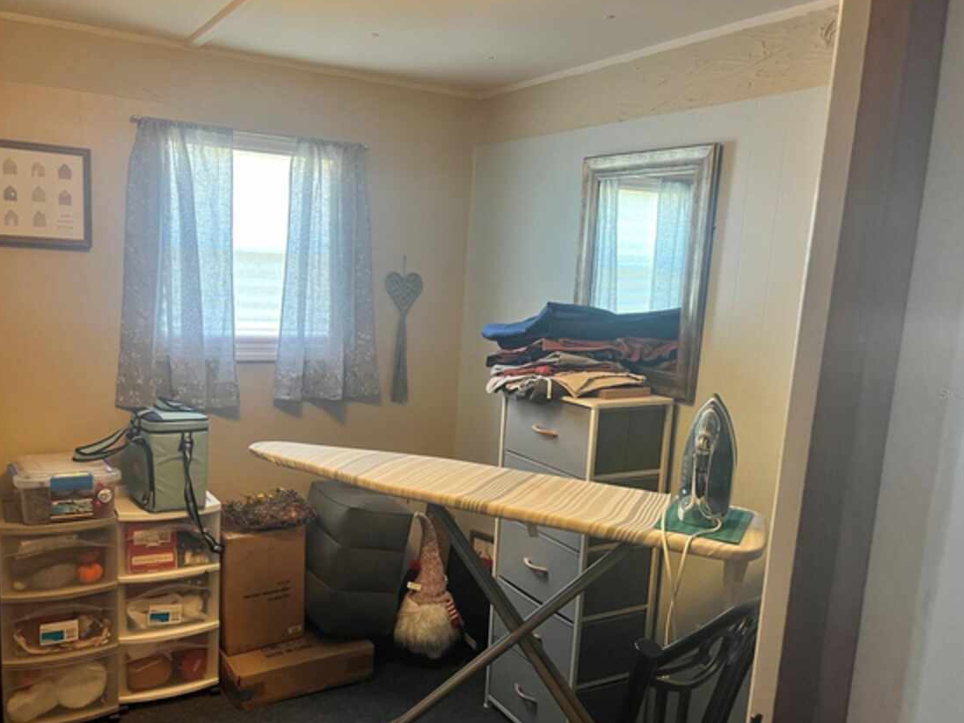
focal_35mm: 30
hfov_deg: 59.9
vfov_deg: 46.8
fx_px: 836
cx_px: 449
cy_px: 393
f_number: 1.6
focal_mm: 5.1
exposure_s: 1/60
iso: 250
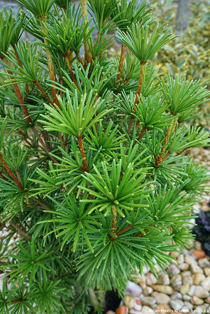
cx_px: 105
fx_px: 245
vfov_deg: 65.5
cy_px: 157
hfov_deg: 46.4
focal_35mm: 28
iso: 100
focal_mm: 28
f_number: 5.6
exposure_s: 1/80
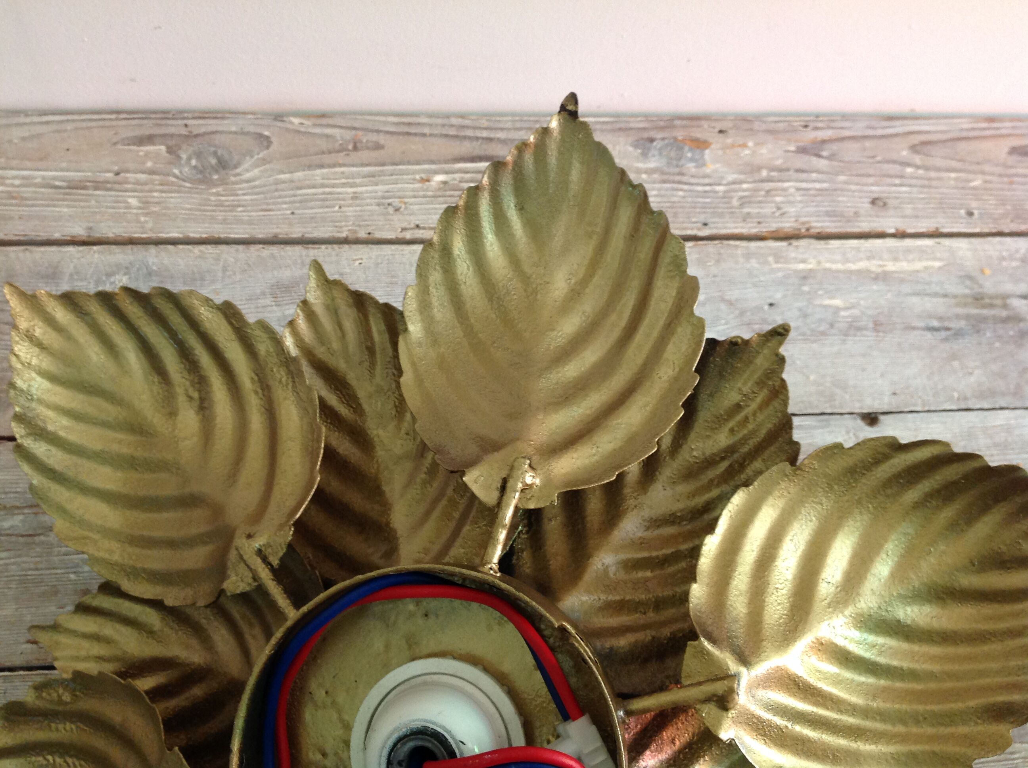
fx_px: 1038
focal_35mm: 35
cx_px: 514
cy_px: 384
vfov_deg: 40.6
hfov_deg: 52.7
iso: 160
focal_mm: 4.28
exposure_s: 1/15
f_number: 2.4
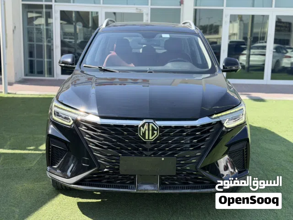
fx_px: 406
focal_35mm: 48
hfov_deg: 39.7
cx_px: 146
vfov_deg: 30.3
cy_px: 110
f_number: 1.78
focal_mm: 6.76
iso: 80
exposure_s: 1/1513
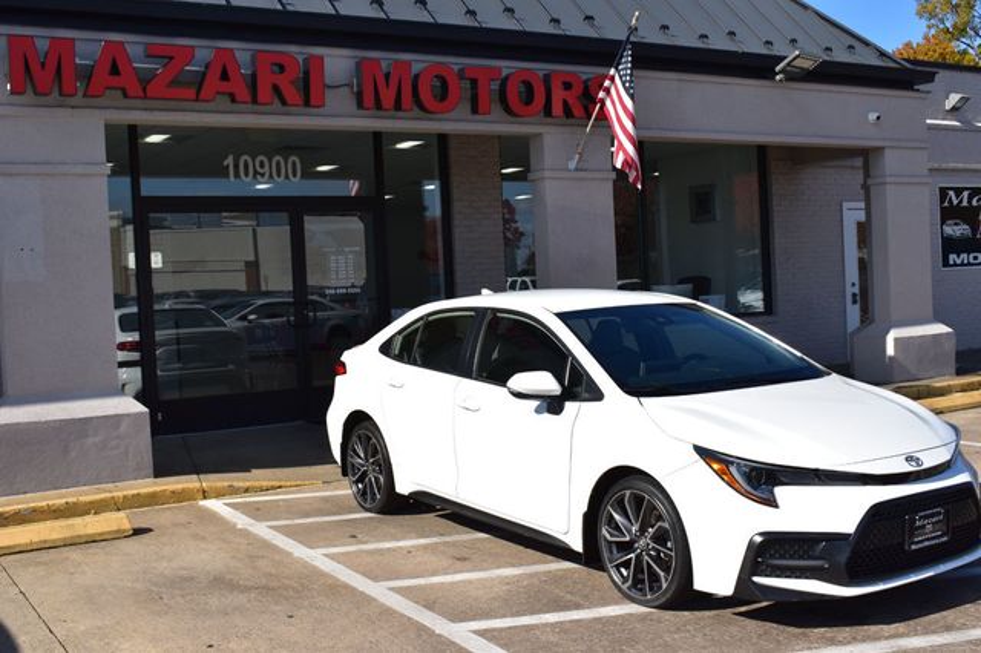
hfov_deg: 46.4
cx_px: 490
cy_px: 326
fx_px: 1144
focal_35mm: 42
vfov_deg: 31.9
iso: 250
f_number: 11
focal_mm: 28
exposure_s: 1/500
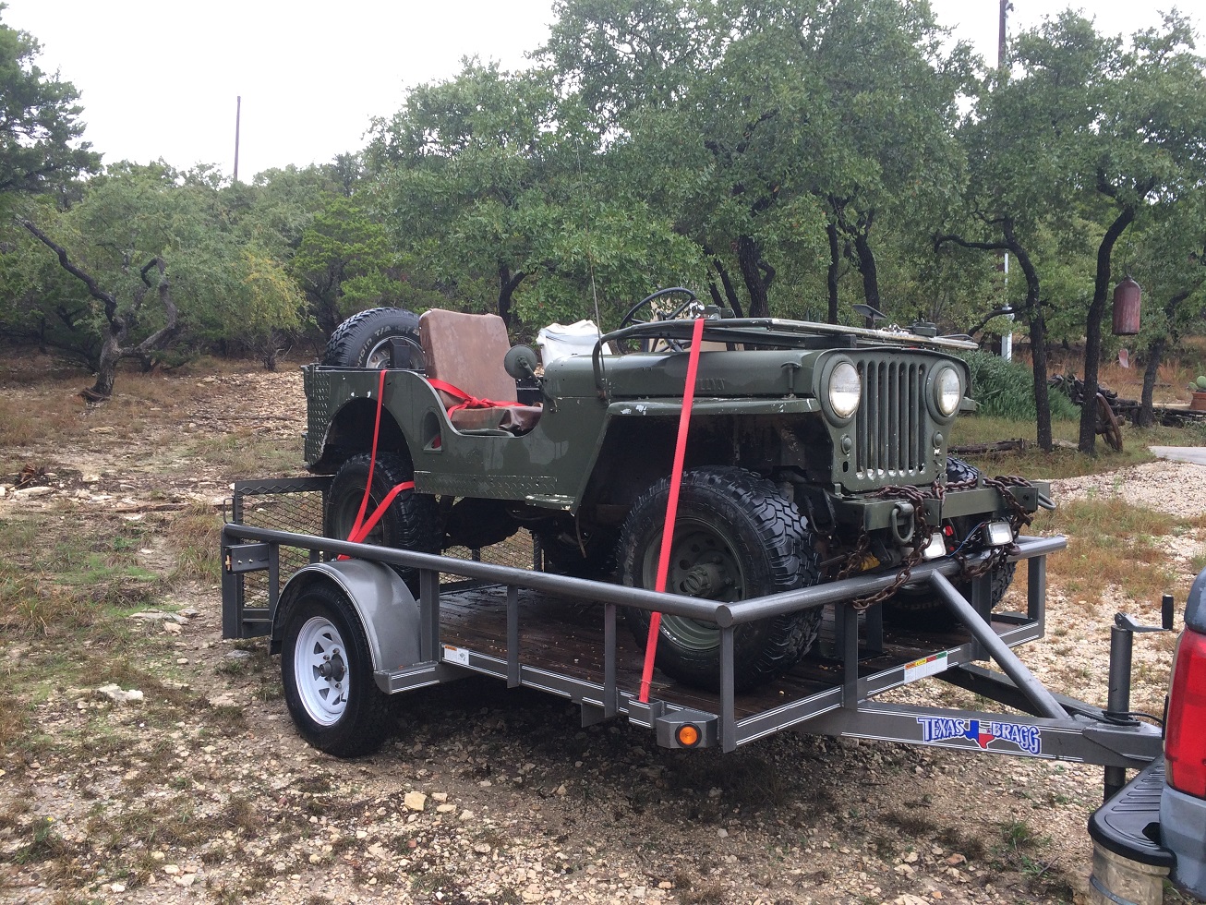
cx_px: 603
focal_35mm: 29
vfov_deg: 48.2
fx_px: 1011
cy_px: 452
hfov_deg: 61.7
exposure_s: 1/120
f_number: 2.2
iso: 40
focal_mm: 4.15
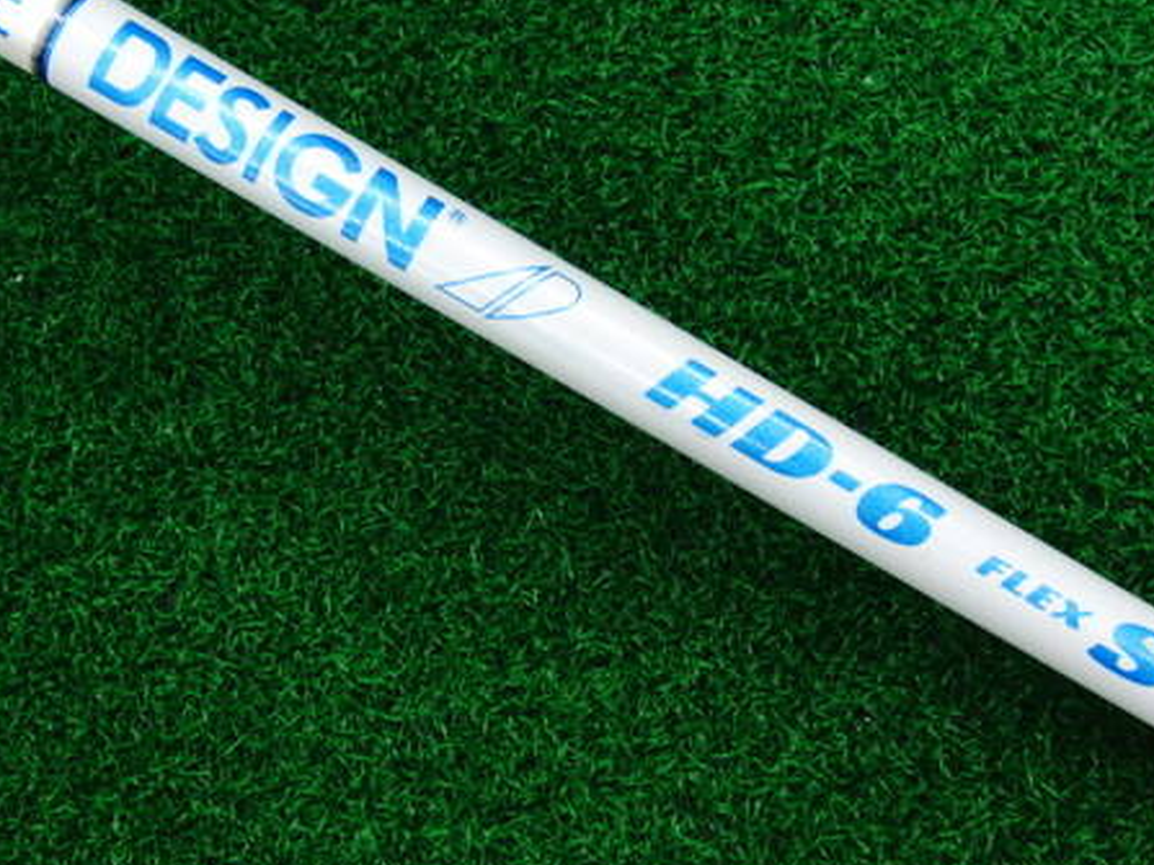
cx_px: 485
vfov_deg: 27.3
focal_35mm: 53
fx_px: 1766
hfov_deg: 36.1
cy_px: 261
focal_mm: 6.42
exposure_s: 1/60
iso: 400
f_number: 3.6
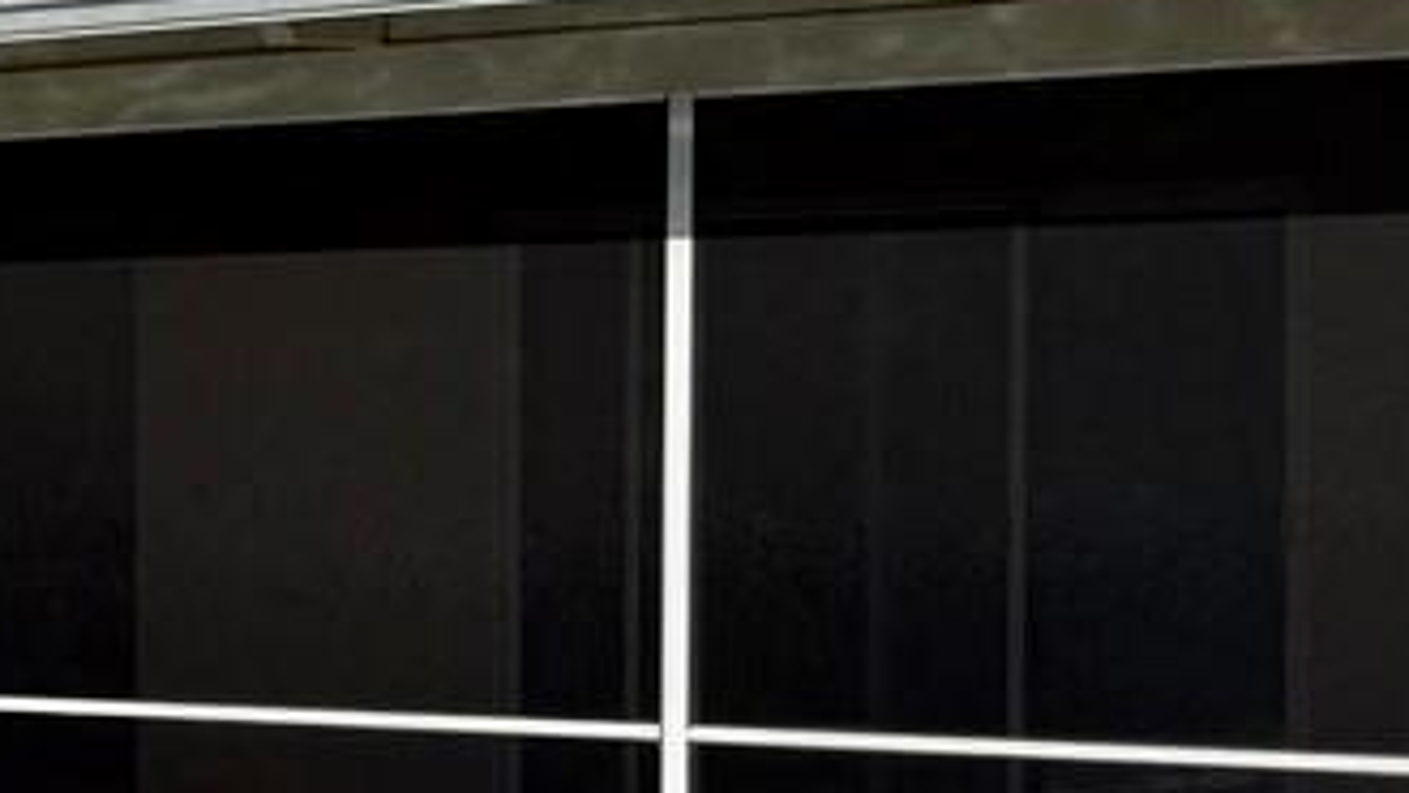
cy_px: 450
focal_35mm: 127
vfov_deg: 9.5
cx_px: -1563
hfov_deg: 13.8
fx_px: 4744
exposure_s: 1/9091
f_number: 1.78
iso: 80
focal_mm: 6.76
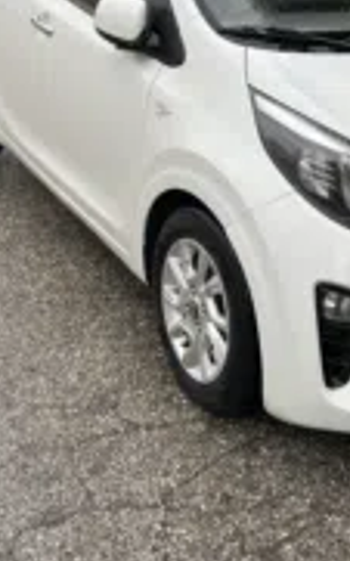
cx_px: 273
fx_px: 932
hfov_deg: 21.1
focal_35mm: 61
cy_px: 71
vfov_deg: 32.1
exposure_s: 1/121
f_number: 1.5
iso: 50
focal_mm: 5.7
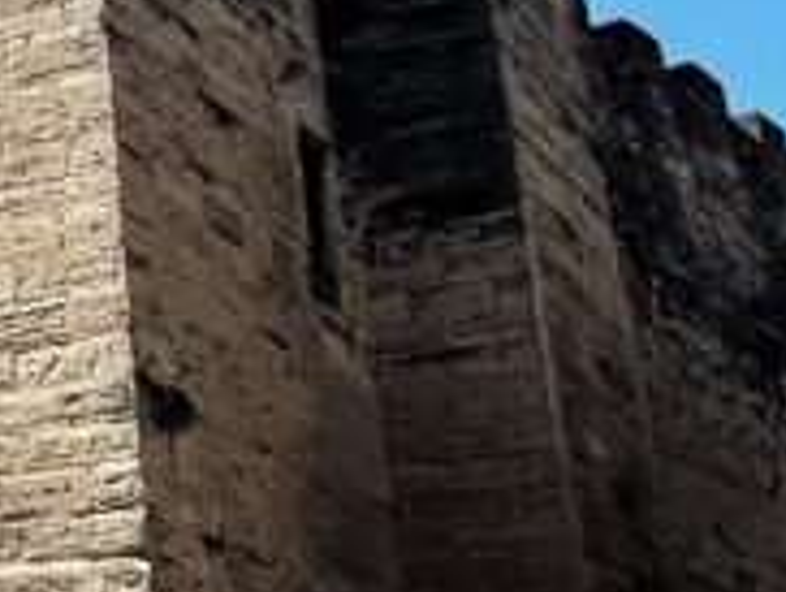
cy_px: -99
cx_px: -143
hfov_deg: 24.3
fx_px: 1660
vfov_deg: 19.2
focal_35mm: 73
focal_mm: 1.57
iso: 32
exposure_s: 1/1309
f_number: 1.8
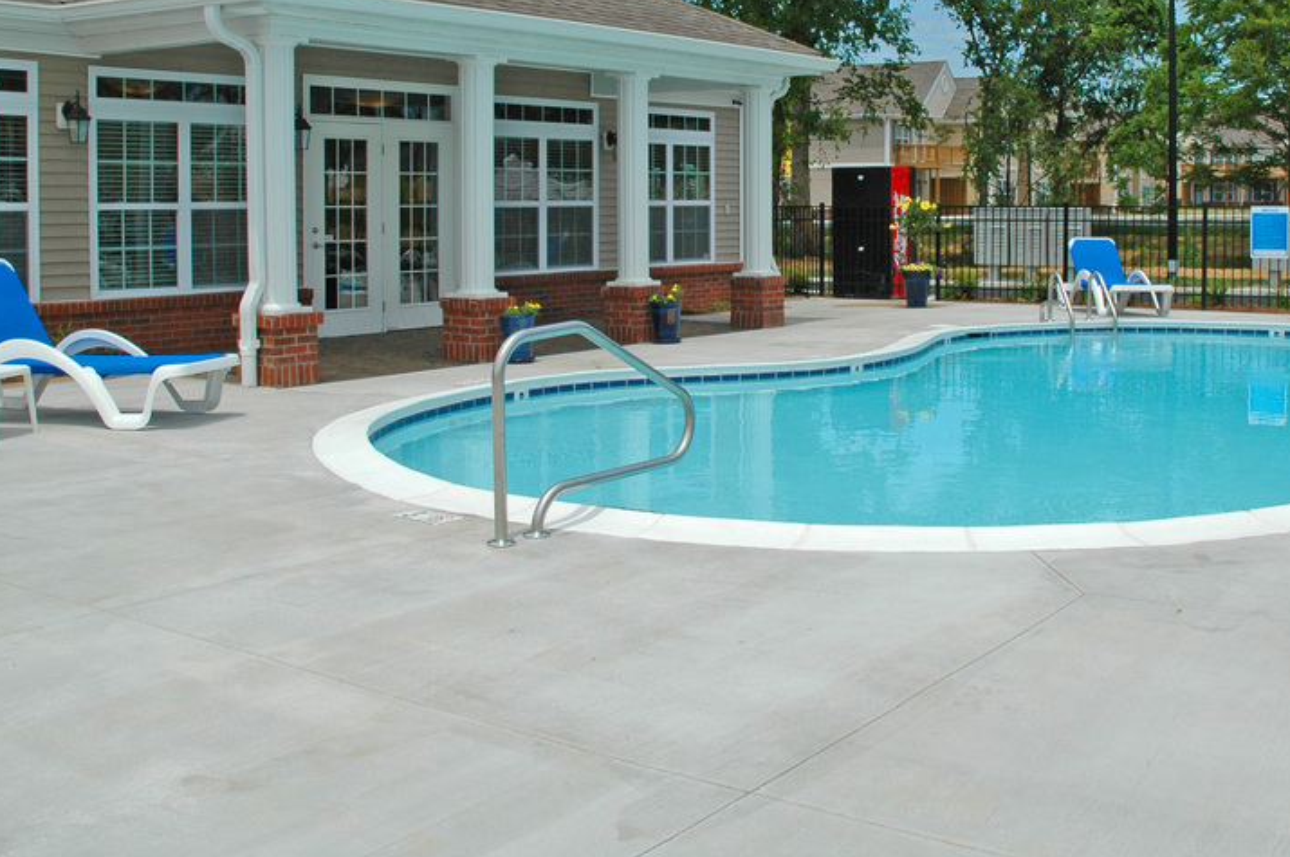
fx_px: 1467
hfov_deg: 47.2
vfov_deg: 32.1
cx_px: 767
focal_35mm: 41
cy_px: 238
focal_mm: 18
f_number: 10
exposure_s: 1/400
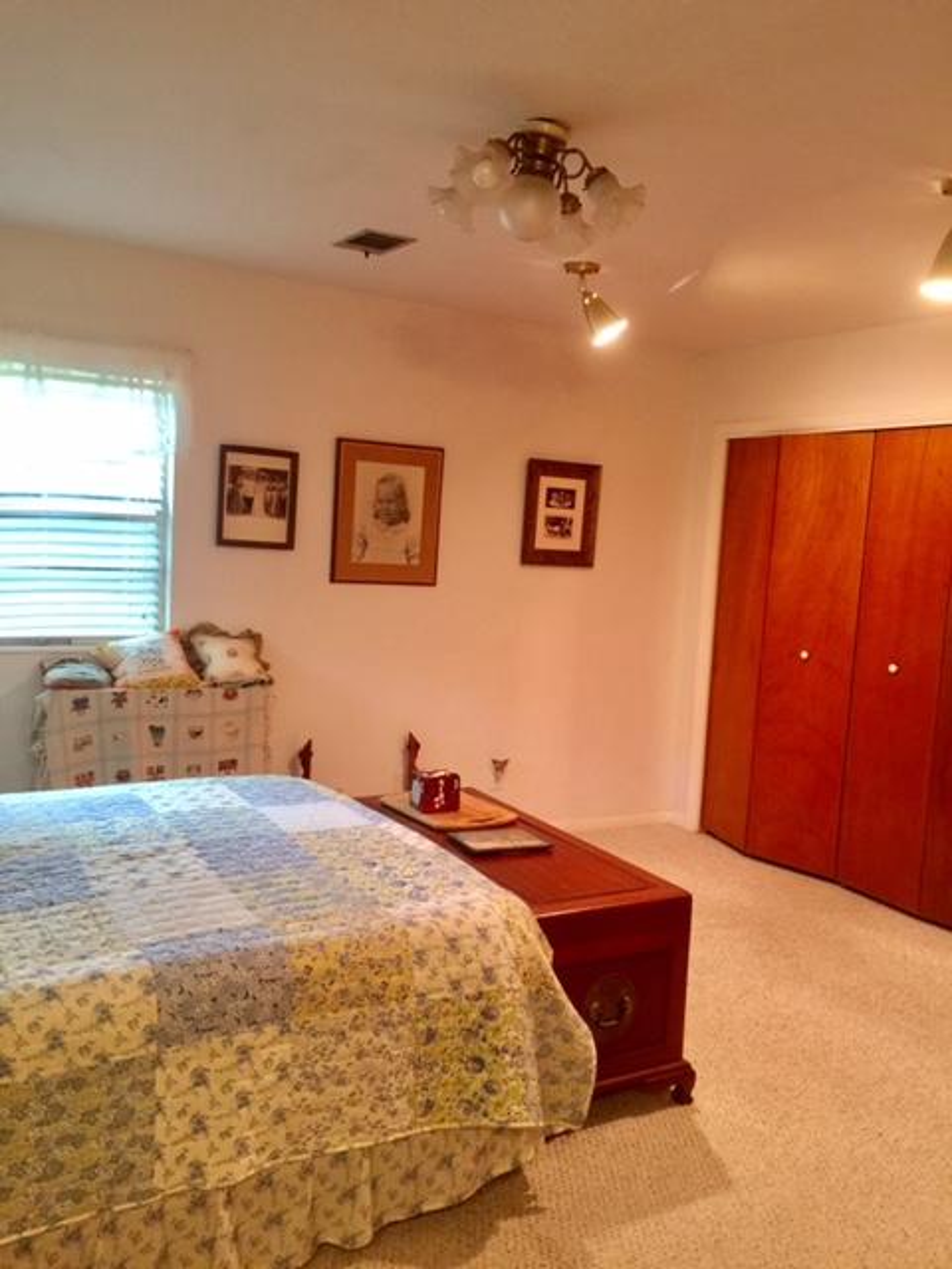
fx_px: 1063
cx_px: 476
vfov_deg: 61.7
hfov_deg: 48.2
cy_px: 634
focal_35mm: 29
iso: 80
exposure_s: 1/4
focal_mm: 4.15
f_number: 2.2
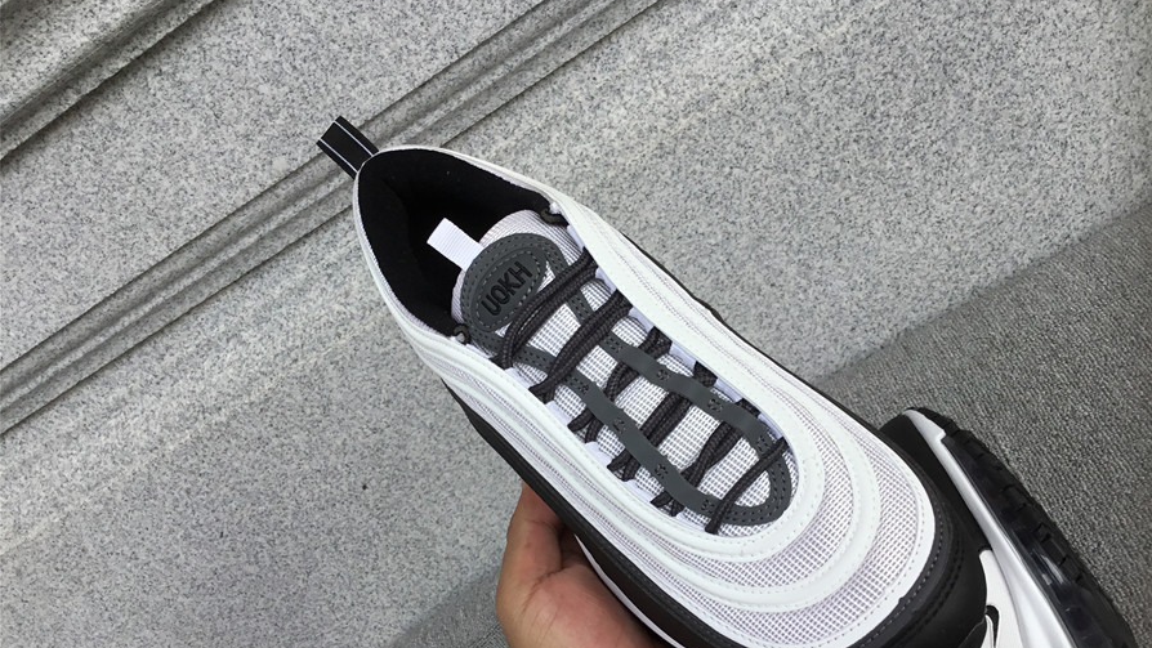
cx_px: 579
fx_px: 1039
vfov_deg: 34.6
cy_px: 369
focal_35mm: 34
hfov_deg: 58.0
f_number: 2.4
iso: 25
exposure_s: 1/762
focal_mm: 3.3
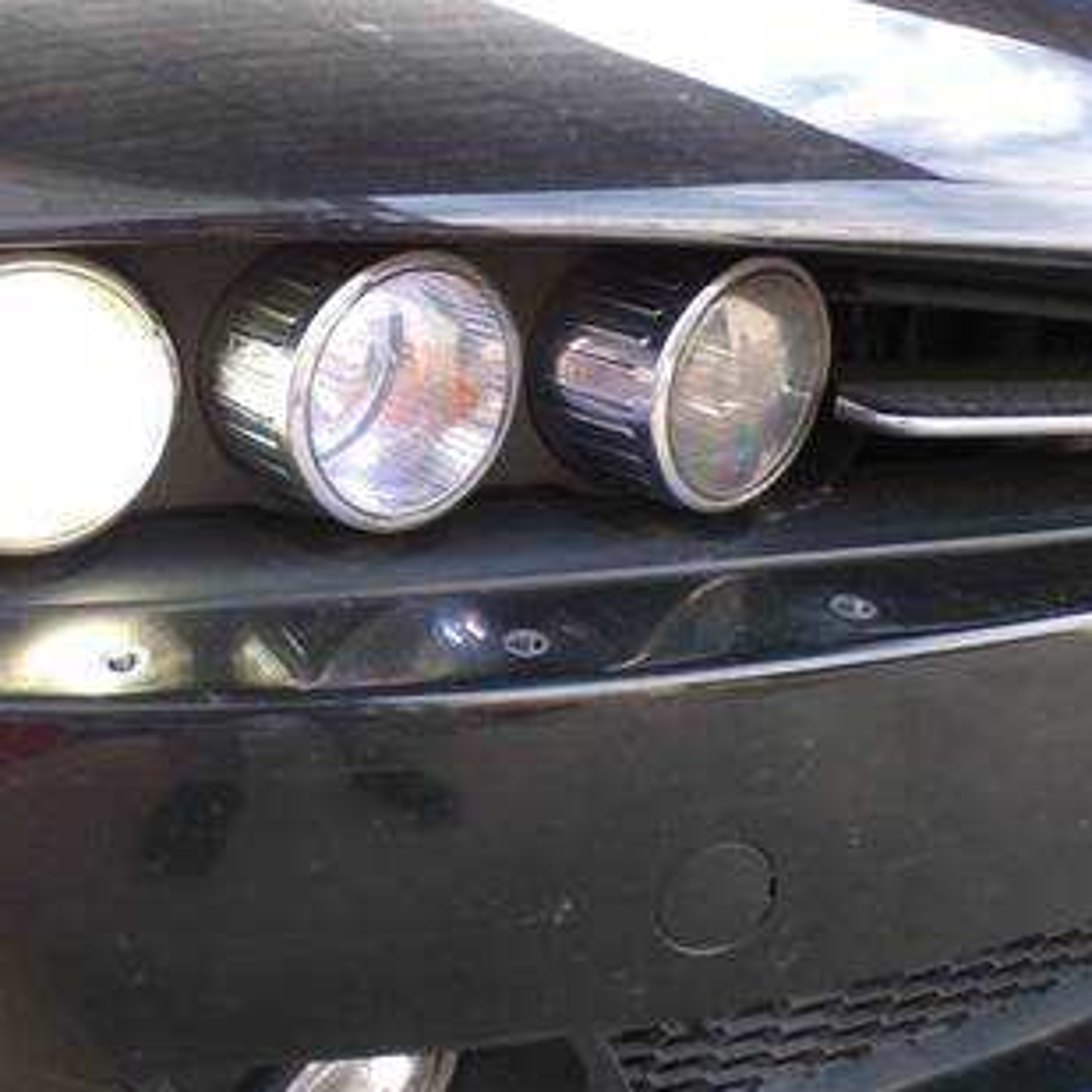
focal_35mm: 33
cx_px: 368
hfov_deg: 48.9
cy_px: 495
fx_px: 1178
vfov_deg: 49.7
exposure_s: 1/70
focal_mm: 4.3
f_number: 3
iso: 100
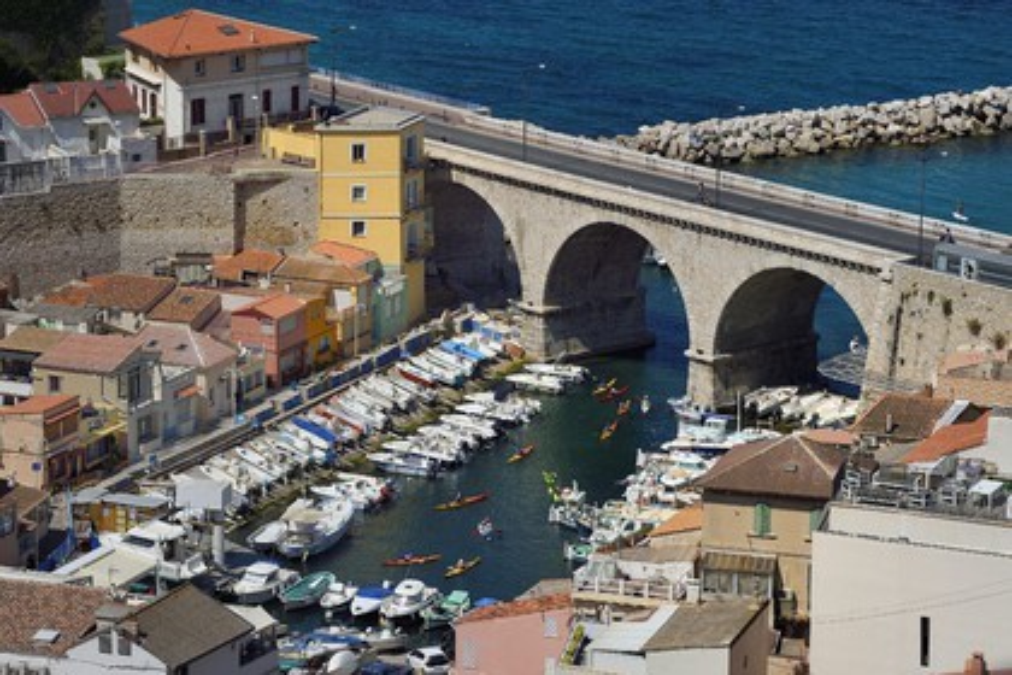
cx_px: 506
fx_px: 3654
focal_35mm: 130
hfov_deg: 15.8
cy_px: 338
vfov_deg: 10.5
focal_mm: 130
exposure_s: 1/400
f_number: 14
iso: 200
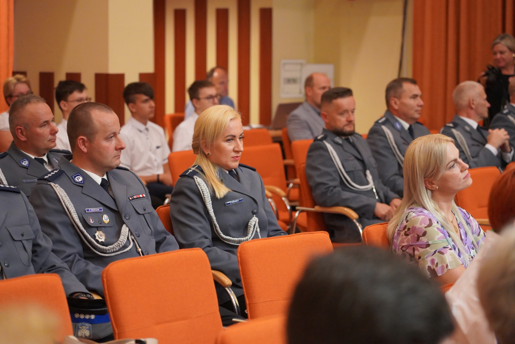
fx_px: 1502
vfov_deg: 13.0
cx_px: 258
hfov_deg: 19.5
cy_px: 172
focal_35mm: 105
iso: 10000
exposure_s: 1/160
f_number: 4
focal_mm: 105
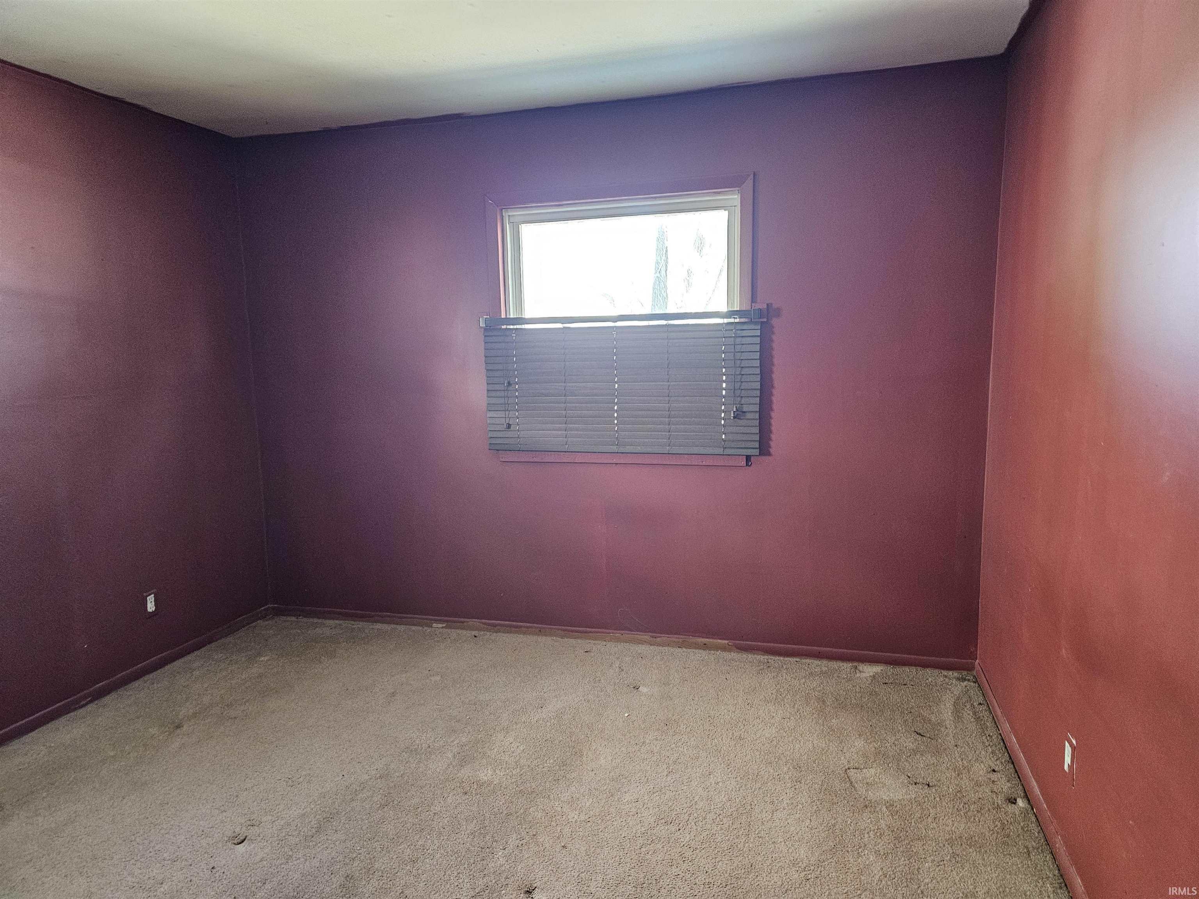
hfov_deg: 73.9
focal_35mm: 23
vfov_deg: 58.9
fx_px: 797
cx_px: 600
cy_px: 450
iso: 640
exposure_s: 1/60
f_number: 1.7
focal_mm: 6.3
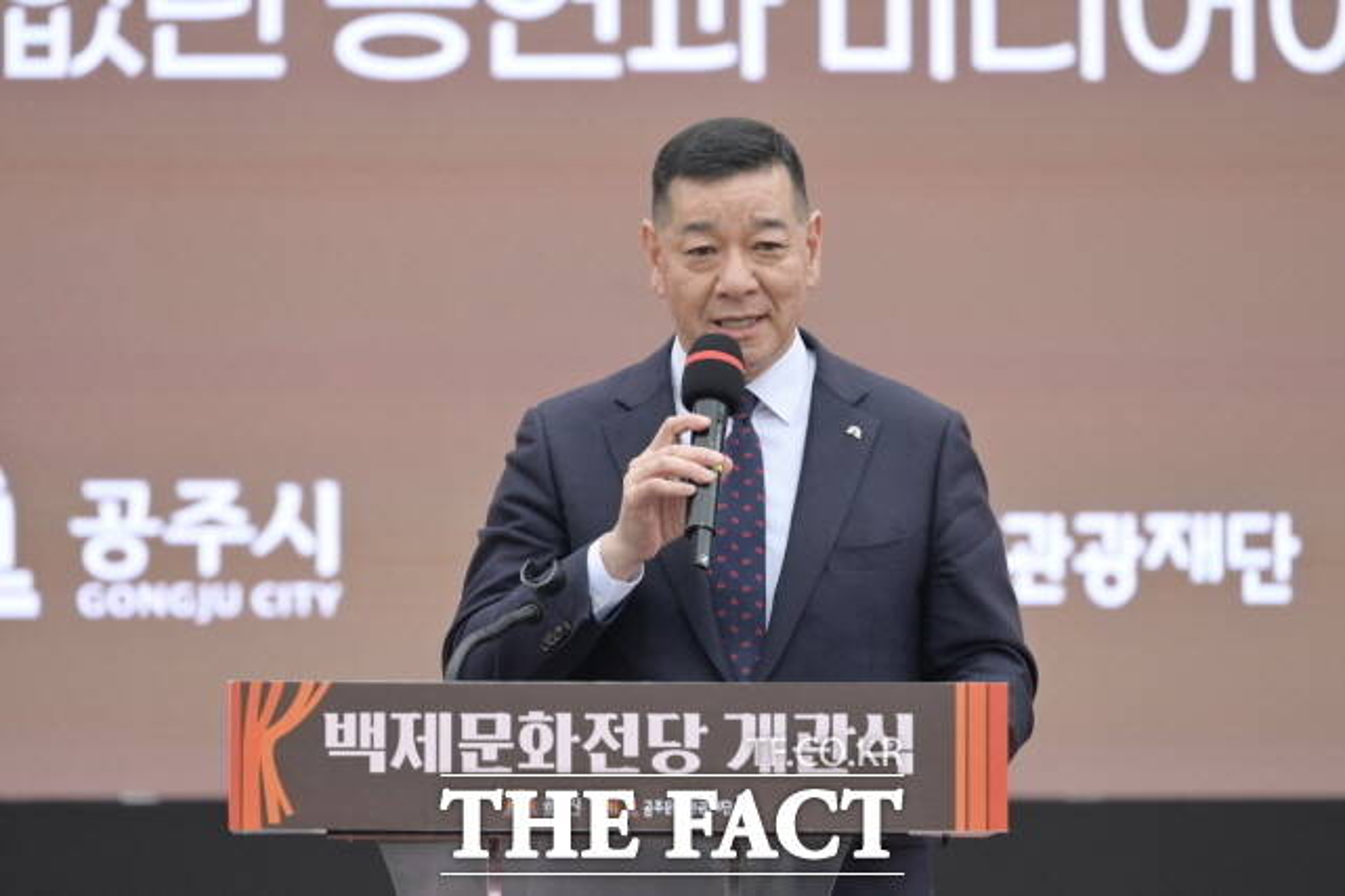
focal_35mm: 300
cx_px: 672
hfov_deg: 6.9
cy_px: 448
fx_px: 11205
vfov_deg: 4.6
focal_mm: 300
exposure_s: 1/500
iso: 640
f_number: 5.6
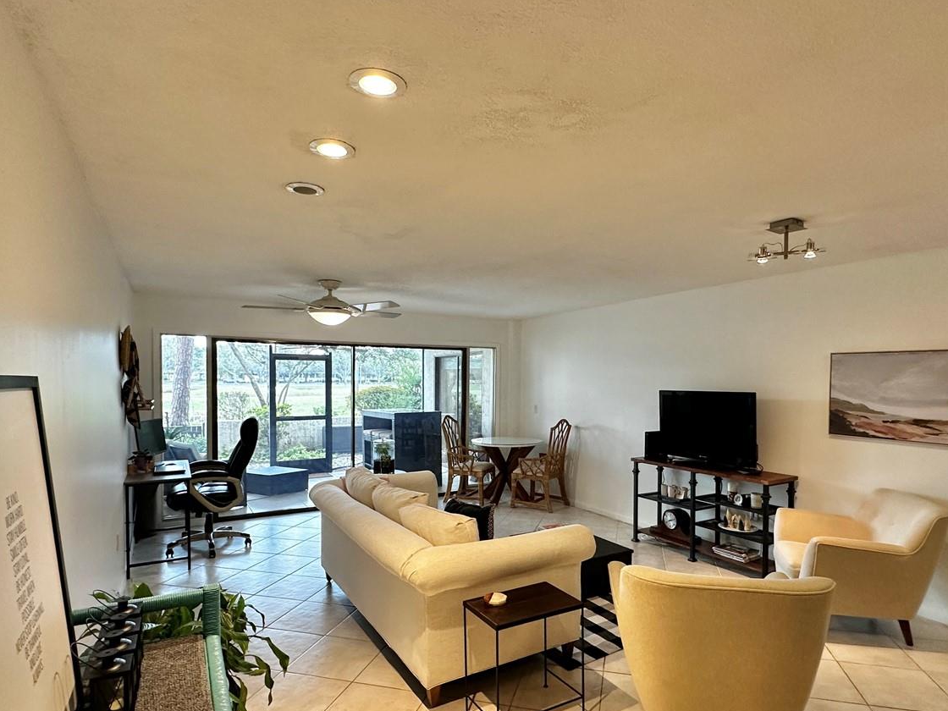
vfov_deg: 65.8
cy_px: 392
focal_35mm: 20
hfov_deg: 81.7
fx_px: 548
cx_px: 499
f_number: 2.2
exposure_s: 1/120
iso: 250
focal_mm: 2.22
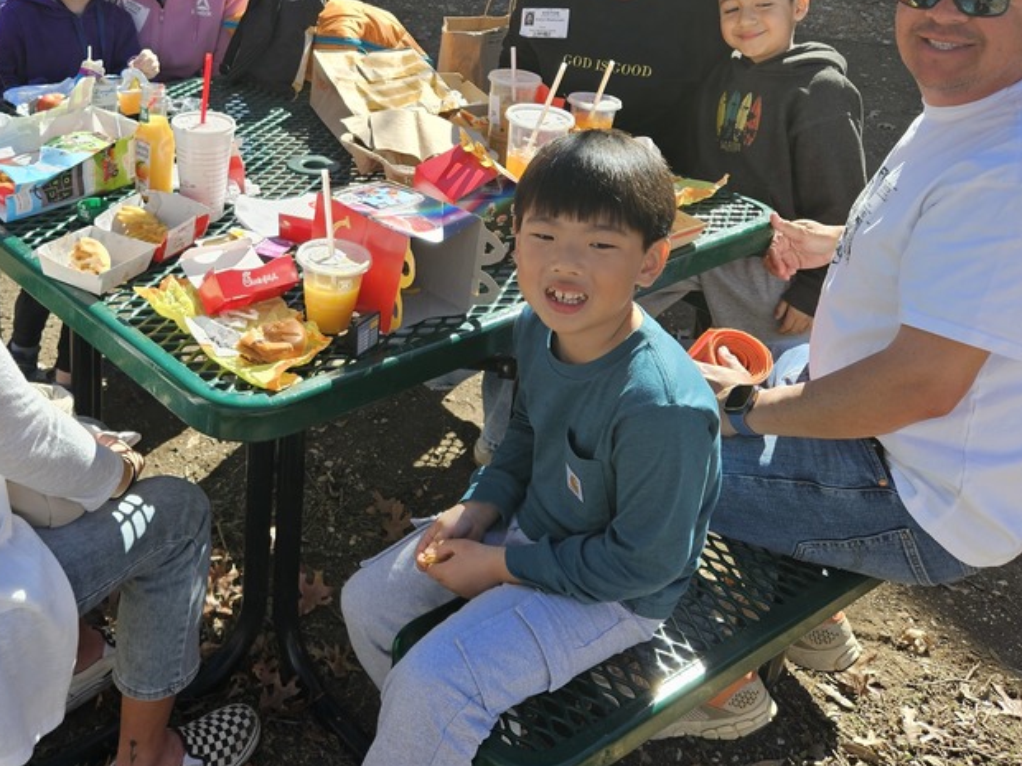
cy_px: 222
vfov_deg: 37.1
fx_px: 1122
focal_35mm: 38
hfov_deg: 48.0
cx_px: 321
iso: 25
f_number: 1.8
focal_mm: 5.4
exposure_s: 1/611
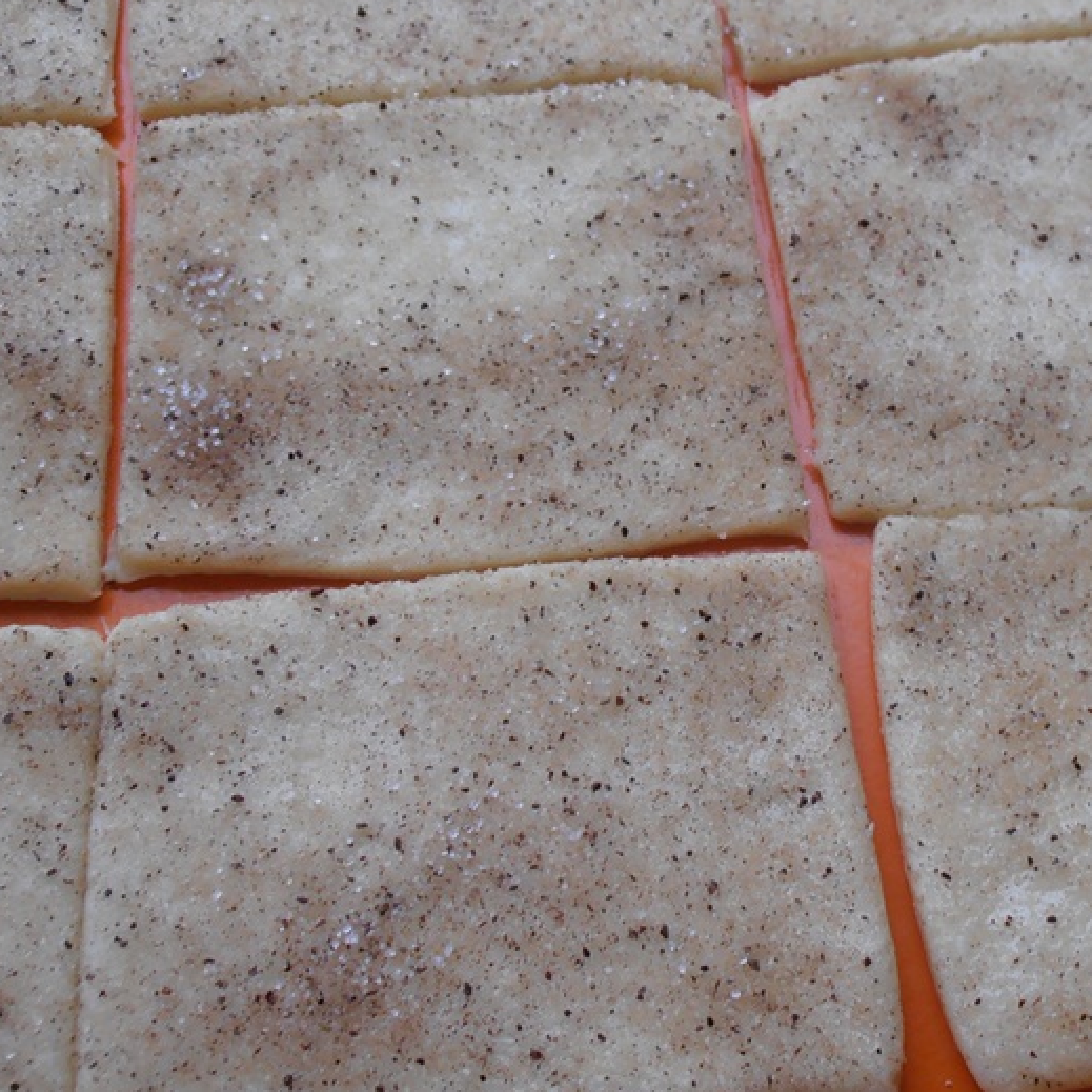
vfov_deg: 27.2
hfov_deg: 27.0
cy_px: 412
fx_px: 2248
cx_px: 793
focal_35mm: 63
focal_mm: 6.61
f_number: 3.9
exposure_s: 1/15
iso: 100
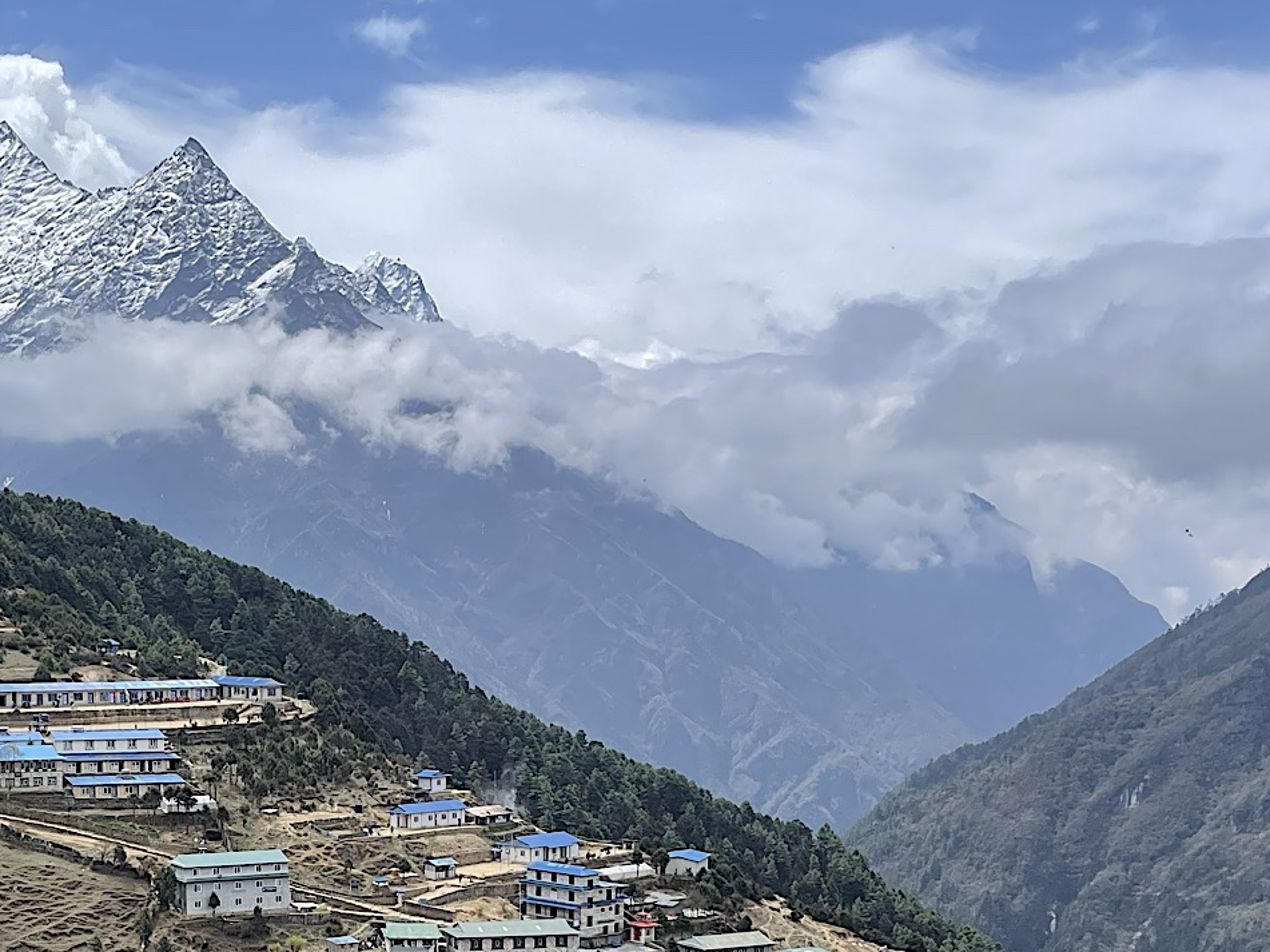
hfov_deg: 33.7
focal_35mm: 56
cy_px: 889
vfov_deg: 25.2
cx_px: 329
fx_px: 2054
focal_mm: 4.2
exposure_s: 1/4292
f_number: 1.6
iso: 32
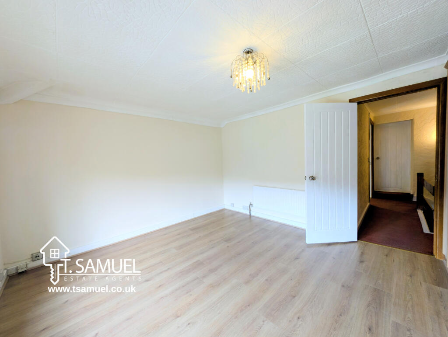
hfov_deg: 110.5
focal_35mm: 12
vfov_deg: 94.6
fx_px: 156
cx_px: 224
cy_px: 168
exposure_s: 1/34.6
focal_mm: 2.23
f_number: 1.95
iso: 38
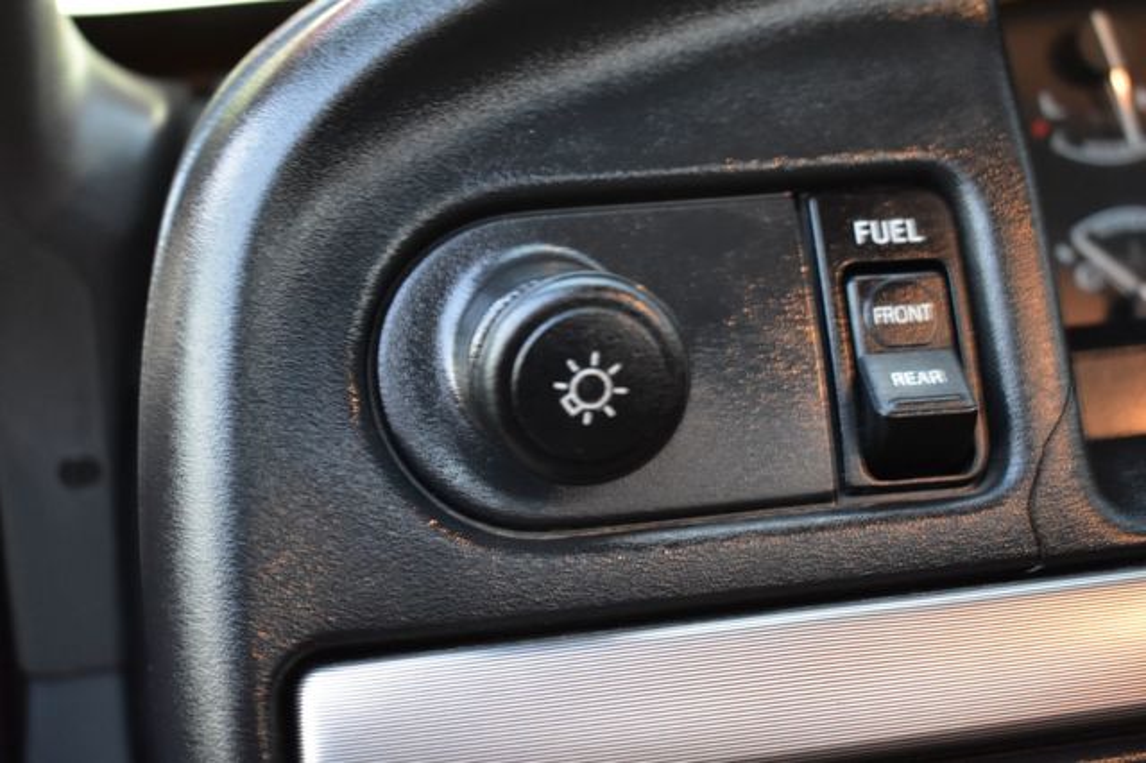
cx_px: 573
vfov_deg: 26.5
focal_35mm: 51
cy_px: 382
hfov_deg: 38.9
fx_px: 1623
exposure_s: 1/6
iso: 1600
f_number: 4.5
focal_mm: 34
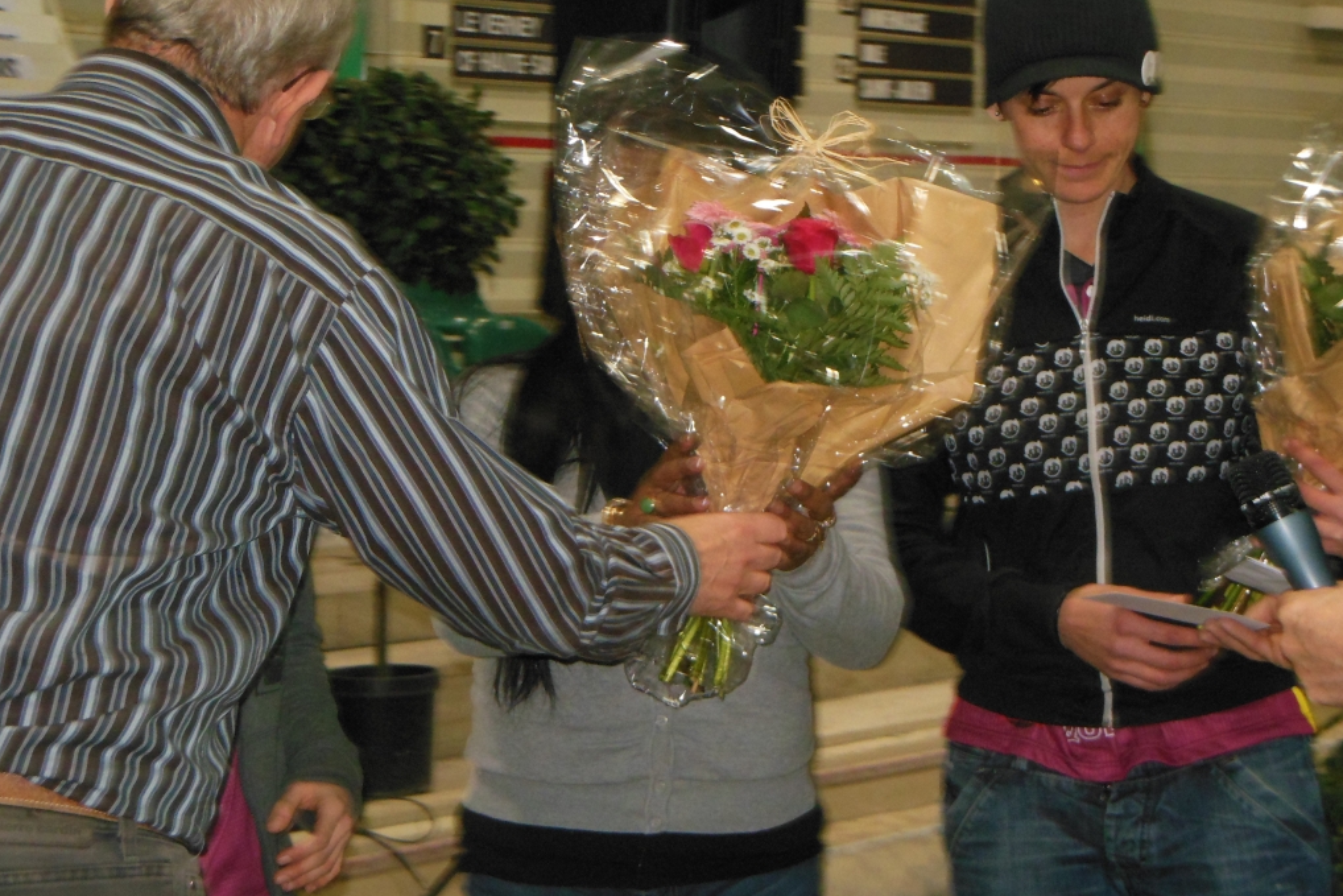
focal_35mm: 91
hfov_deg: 22.4
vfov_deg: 15.0
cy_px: 417
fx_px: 3395
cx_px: 670
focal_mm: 15.5
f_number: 4.6
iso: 800
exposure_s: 1/60
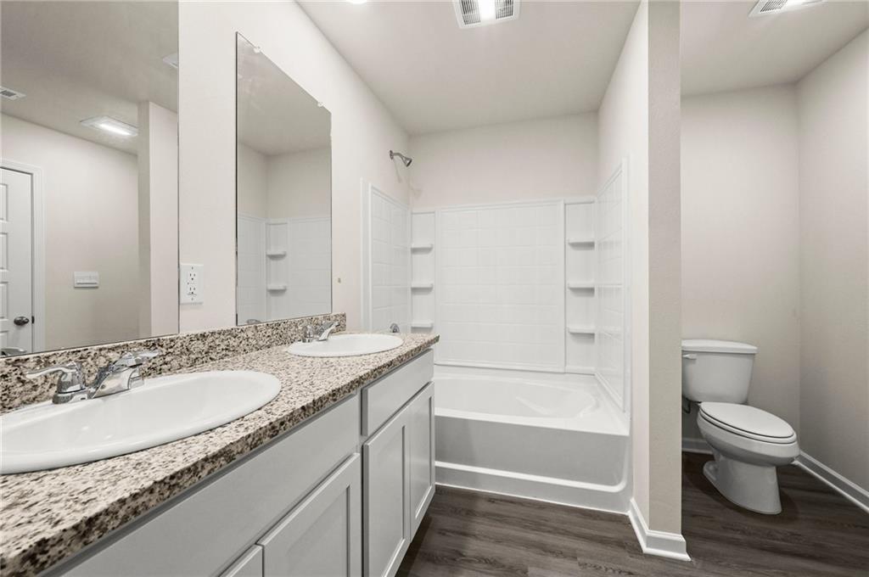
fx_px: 338
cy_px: 288
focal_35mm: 14
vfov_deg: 81.1
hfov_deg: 104.3
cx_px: 434
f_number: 10
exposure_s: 1/4
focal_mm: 14
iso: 200
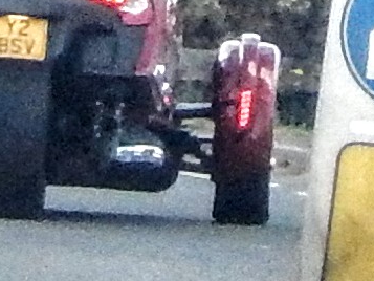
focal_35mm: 328
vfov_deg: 4.5
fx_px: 3545
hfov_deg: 6.0
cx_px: 16
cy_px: -29
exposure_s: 1/200
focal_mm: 24.1
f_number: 5.6
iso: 400
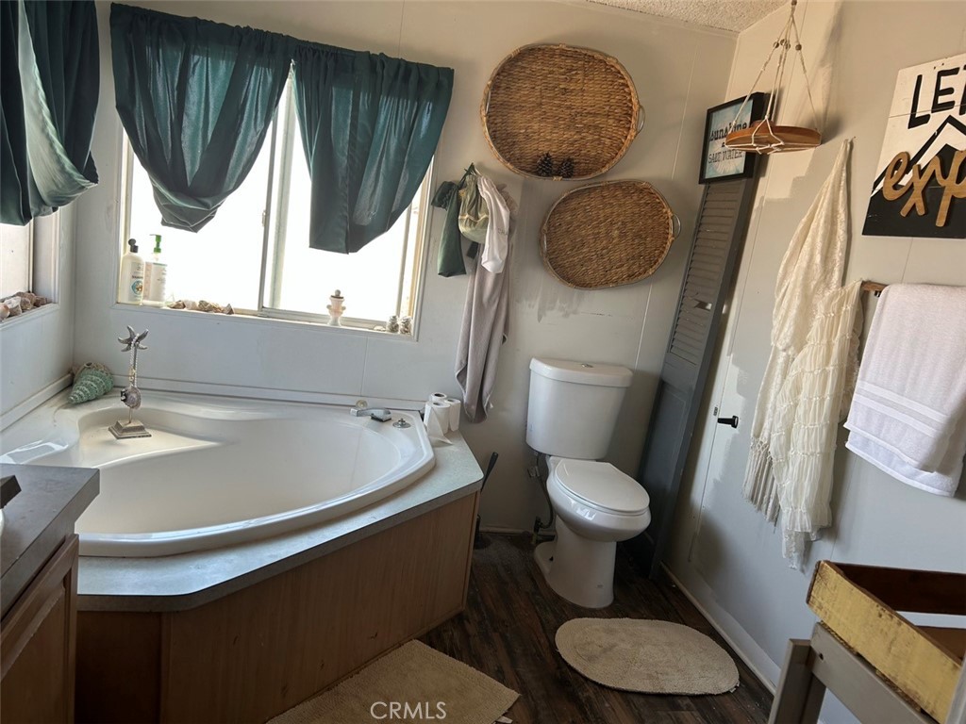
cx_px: 483
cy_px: 362
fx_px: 726
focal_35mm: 26
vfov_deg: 53.1
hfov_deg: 67.3
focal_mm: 5.7
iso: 50
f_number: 1.5
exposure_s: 1/120
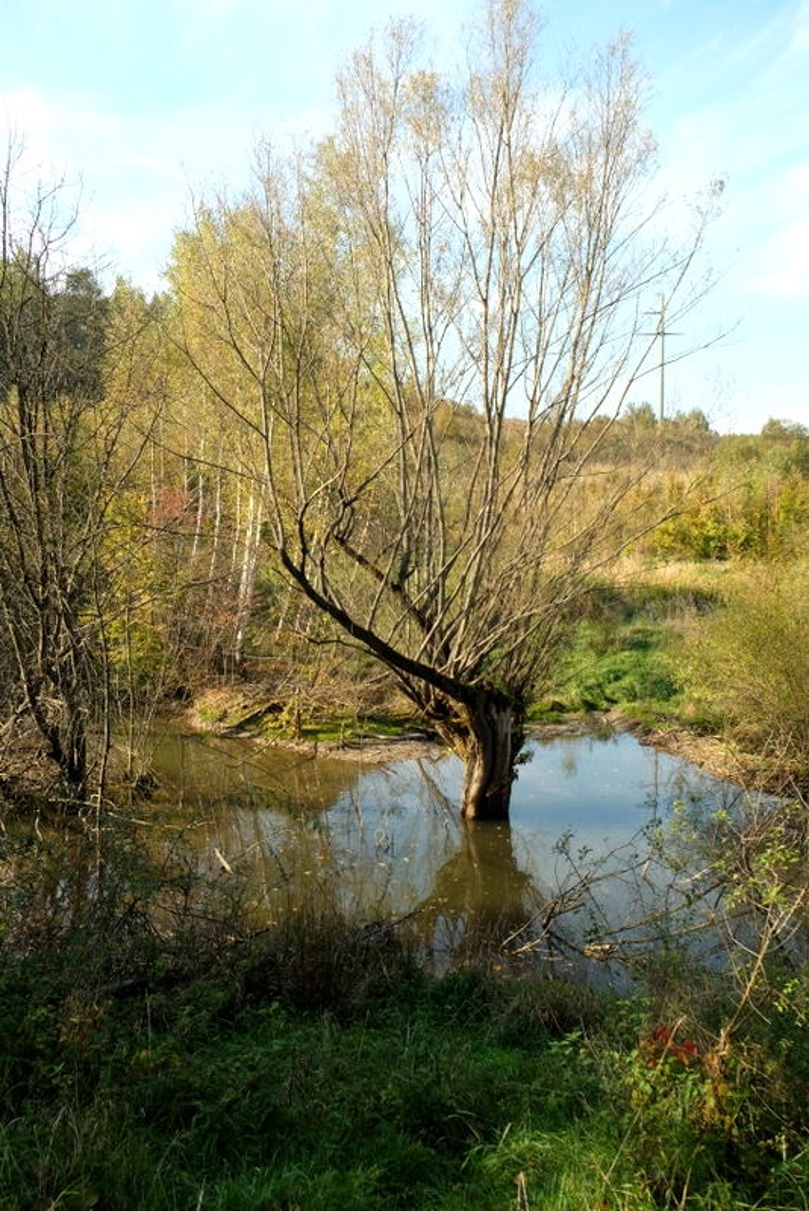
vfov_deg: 67.4
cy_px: 606
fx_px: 909
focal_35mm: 27
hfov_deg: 48.0
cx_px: 404
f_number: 5
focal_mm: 18
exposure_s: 1/400
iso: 400
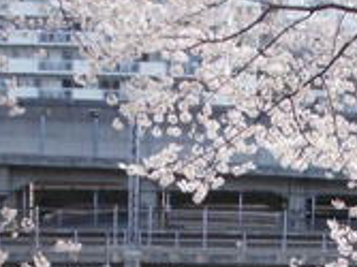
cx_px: 309
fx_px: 1185
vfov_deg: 12.2
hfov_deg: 16.9
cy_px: 414
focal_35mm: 115
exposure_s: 1/160
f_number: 3.5
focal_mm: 6.3
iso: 100
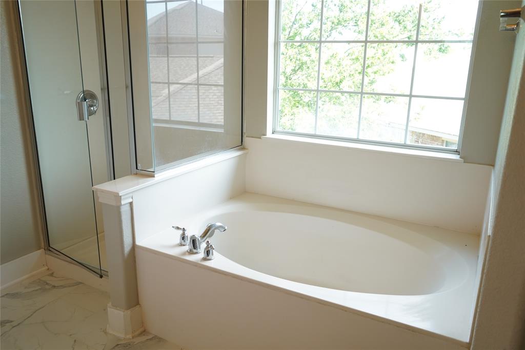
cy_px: 175
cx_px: 262
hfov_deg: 65.5
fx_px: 408
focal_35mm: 28
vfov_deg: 46.4
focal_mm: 28
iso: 1000
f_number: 4.5
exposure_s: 1/200
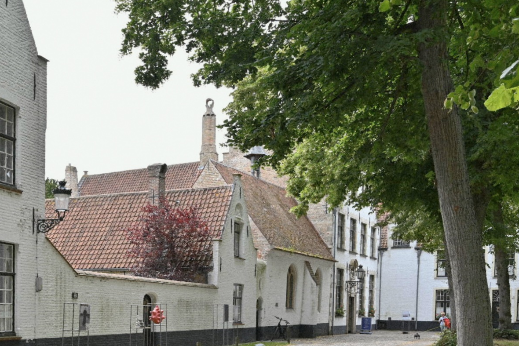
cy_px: 194
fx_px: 663
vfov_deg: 29.2
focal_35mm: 46
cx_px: 198
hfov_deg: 42.4
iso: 400
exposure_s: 1/323
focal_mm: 35
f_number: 9
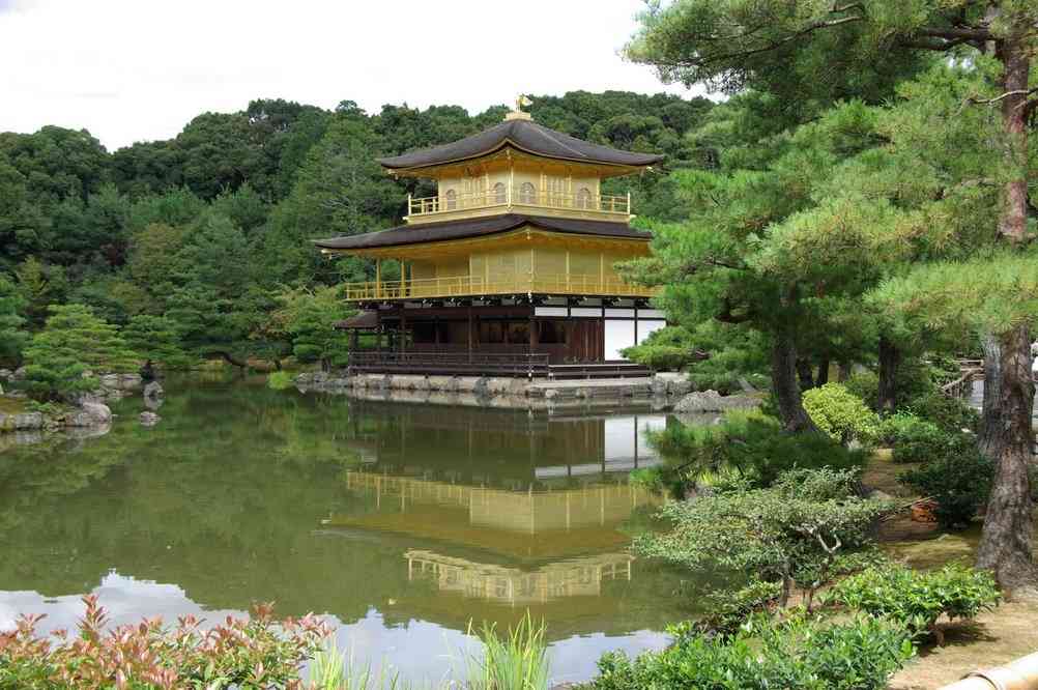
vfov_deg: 27.7
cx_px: 519
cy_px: 345
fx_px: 1400
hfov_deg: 40.7
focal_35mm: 49
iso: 100
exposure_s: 1/125
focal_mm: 32.4
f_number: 5.6
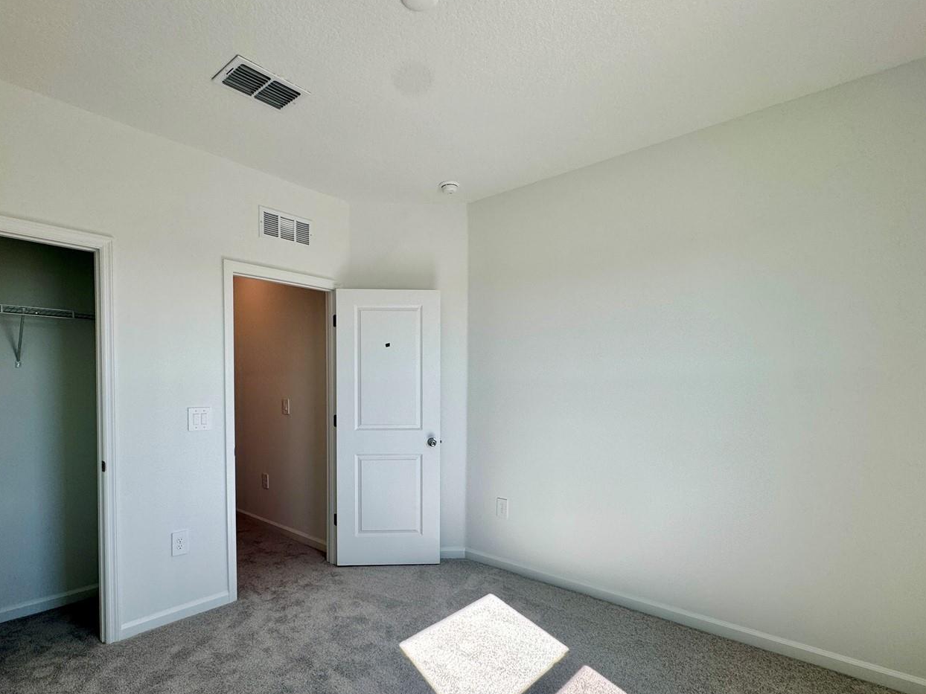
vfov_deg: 71.1
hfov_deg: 87.7
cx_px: 435
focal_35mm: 18
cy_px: 401
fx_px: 482
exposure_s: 1/218
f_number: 2.2
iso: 40
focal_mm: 2.22
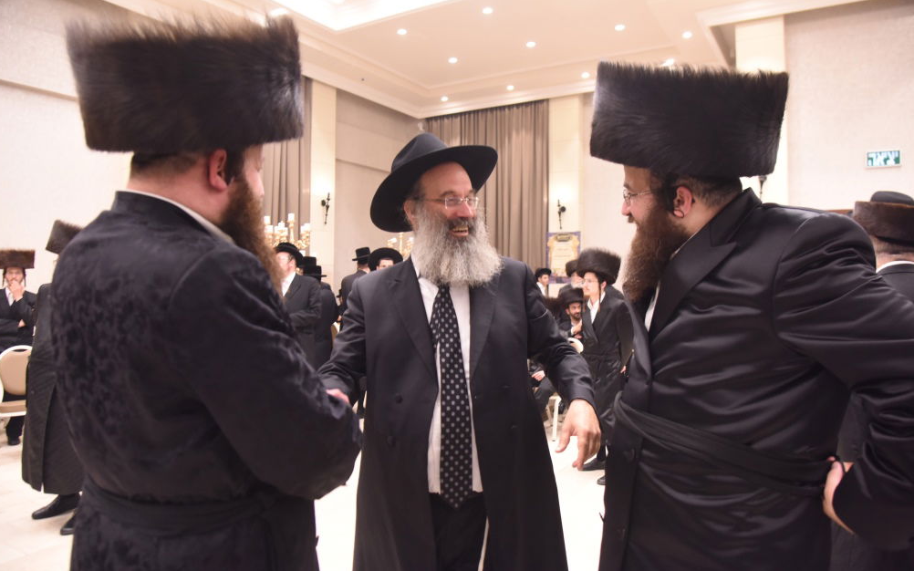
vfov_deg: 49.3
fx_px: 623
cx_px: 454
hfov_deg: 72.6
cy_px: 280
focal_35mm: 25
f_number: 4.5
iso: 2500
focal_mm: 24
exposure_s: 1/100
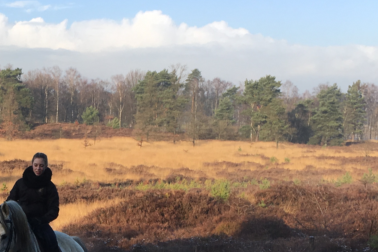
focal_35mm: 78
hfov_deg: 25.1
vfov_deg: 17.0
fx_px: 819
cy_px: 265
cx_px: 31
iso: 25
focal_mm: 4.15
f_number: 2.2
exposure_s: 1/845
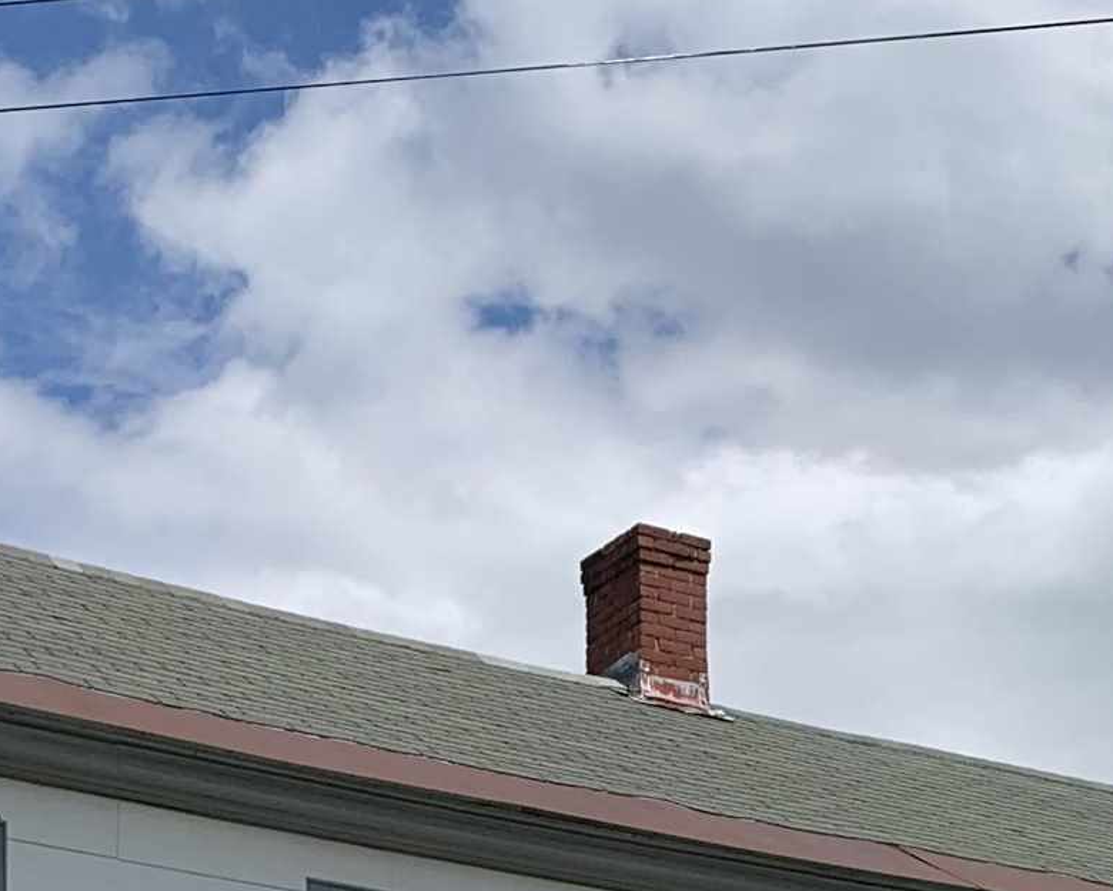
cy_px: 1542
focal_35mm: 100
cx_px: 425
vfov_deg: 13.9
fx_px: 3294
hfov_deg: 19.1
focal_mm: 4.25
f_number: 1.8
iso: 25
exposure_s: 1/3401
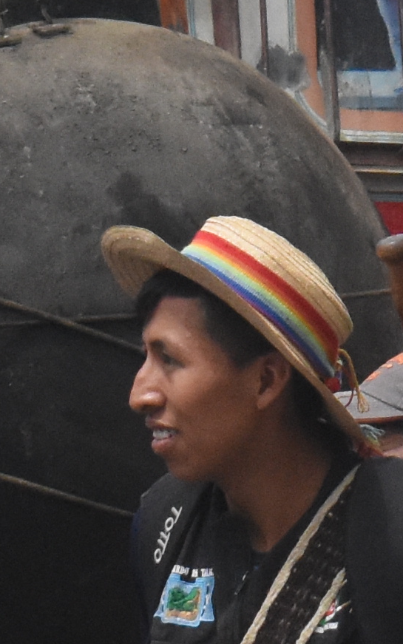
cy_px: -38
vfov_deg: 5.0
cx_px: 725
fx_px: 7392
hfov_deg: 3.1
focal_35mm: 421
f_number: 7.1
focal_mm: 40
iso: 2000
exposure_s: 1/4000
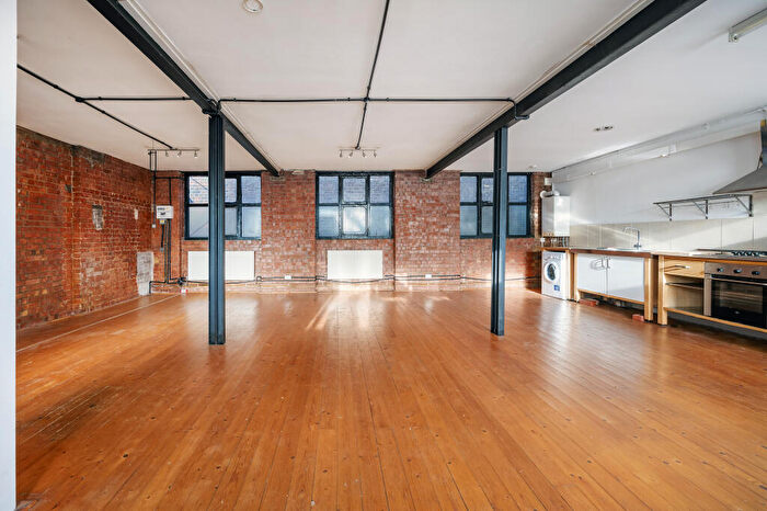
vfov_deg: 81.2
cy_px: 256
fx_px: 298
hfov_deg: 104.3
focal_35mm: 14
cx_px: 384
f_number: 9
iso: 400
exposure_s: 1/8
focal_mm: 14
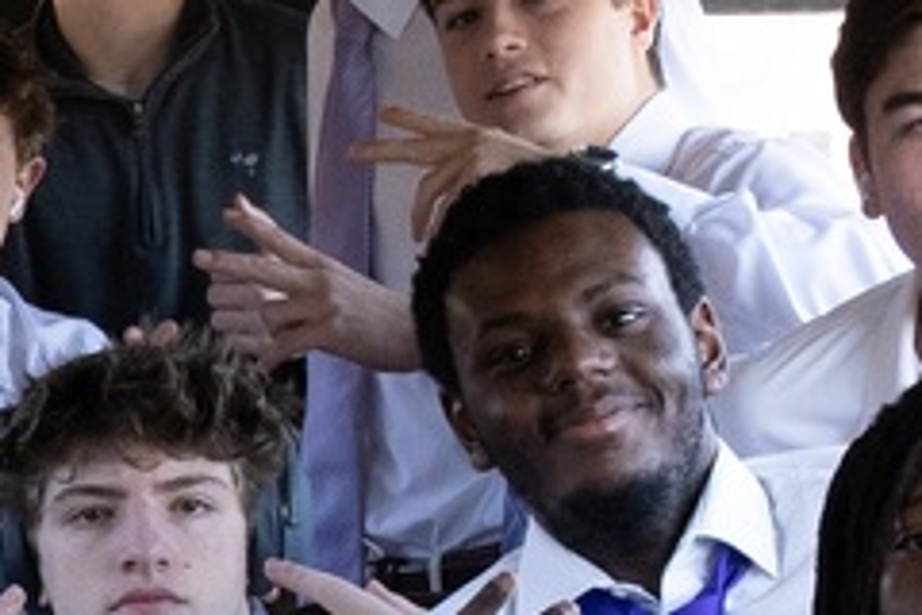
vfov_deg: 4.6
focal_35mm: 299
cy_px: 730
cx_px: -127
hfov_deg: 6.9
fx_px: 7657
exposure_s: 1/125
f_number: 13
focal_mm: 70
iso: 5000
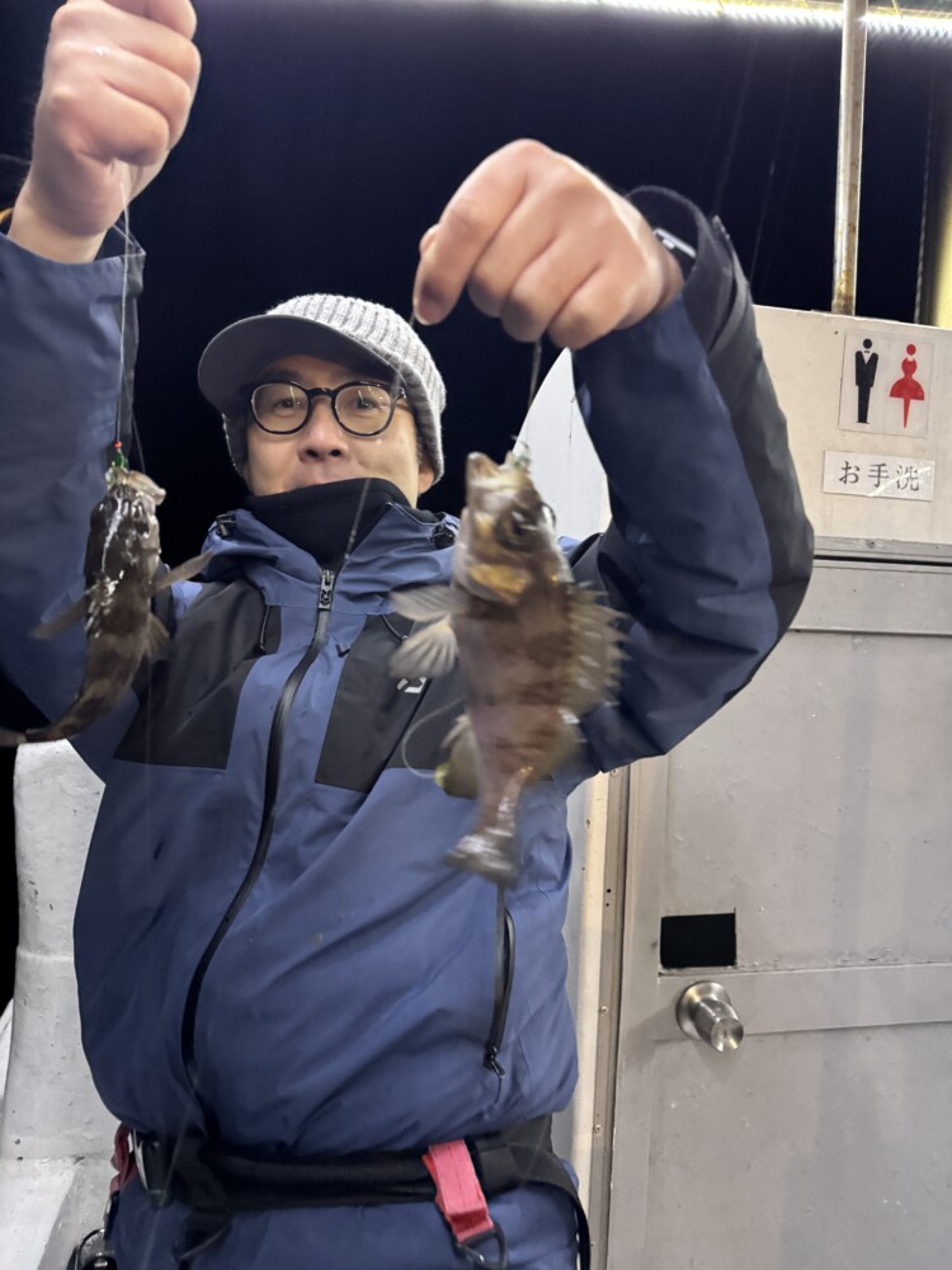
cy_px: 635
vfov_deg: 71.6
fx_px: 880
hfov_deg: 56.8
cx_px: 476
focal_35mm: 24
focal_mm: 6.76
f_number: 1.78
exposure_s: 1/30
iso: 1250
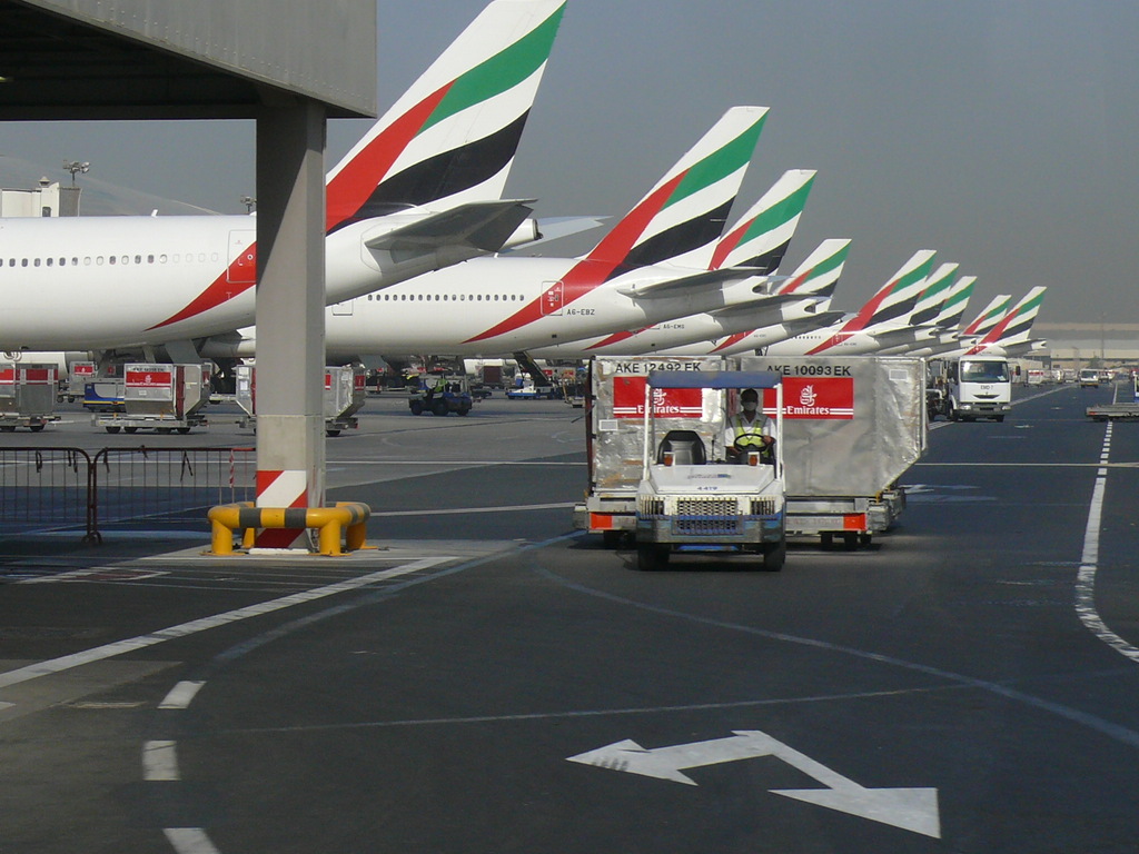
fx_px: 4113
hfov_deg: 15.8
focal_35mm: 125
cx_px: 570
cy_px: 427
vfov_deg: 11.9
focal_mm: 14.8
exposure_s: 1/200
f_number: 4
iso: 100
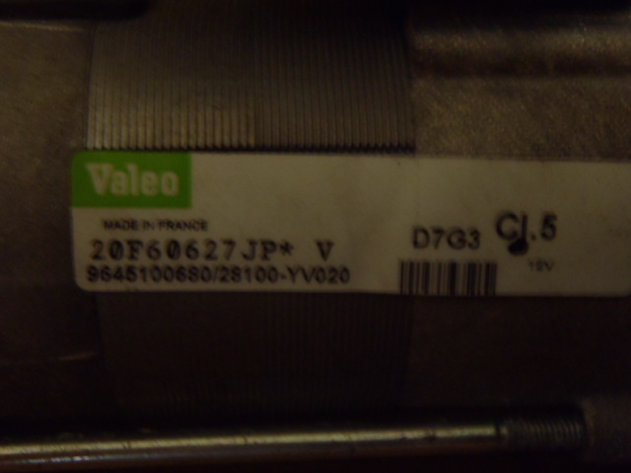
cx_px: 316
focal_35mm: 37
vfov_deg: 38.7
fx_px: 674
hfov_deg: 50.1
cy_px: 236
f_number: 4.7
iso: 400
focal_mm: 6.64
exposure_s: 1/4
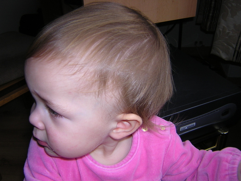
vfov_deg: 39.7
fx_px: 251
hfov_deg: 51.4
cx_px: 120
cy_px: 90
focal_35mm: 36
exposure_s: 1/60.1
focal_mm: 4.7
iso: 100
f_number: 2.6
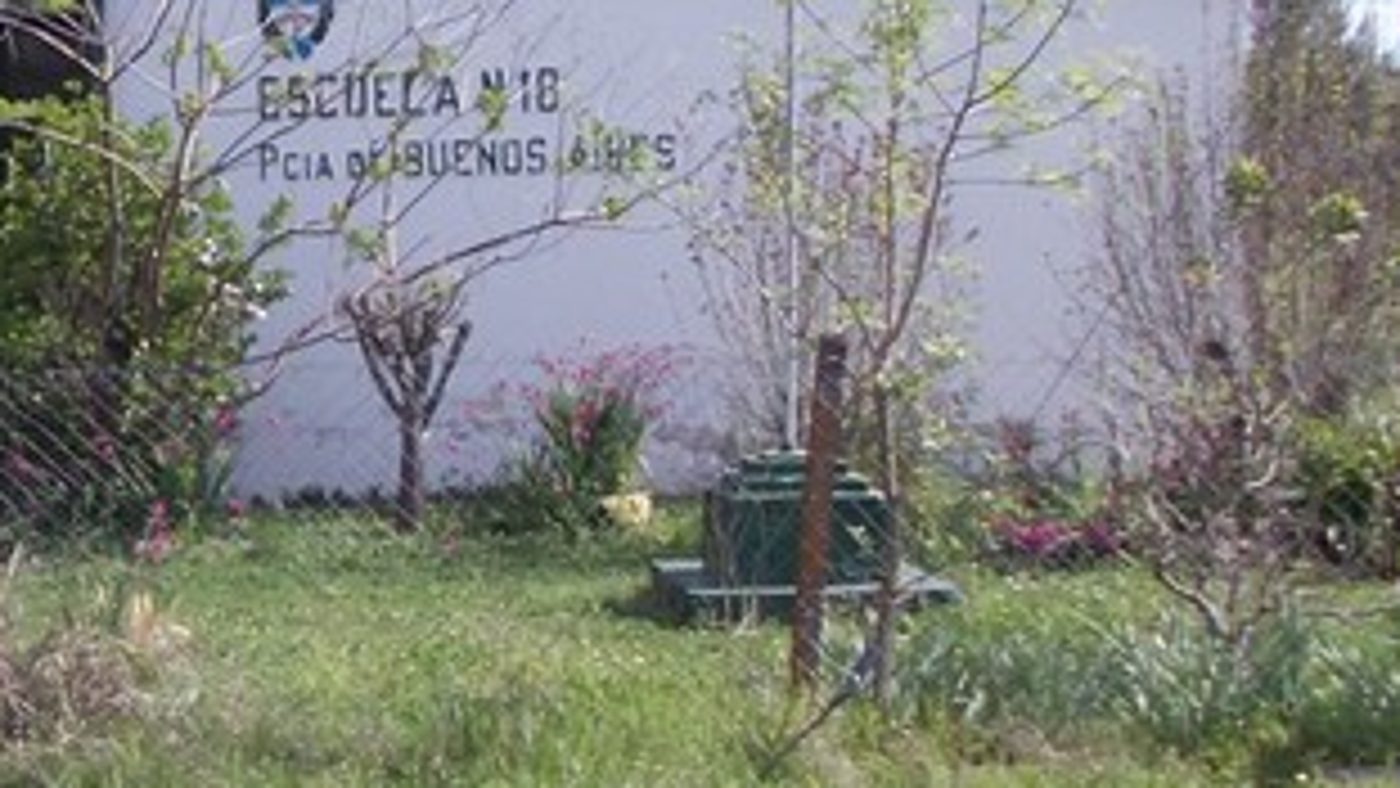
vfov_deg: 16.1
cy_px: 351
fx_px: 2784
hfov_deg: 26.2
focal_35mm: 75
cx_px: -122
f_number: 5.4
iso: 80
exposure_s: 1/250
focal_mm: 4
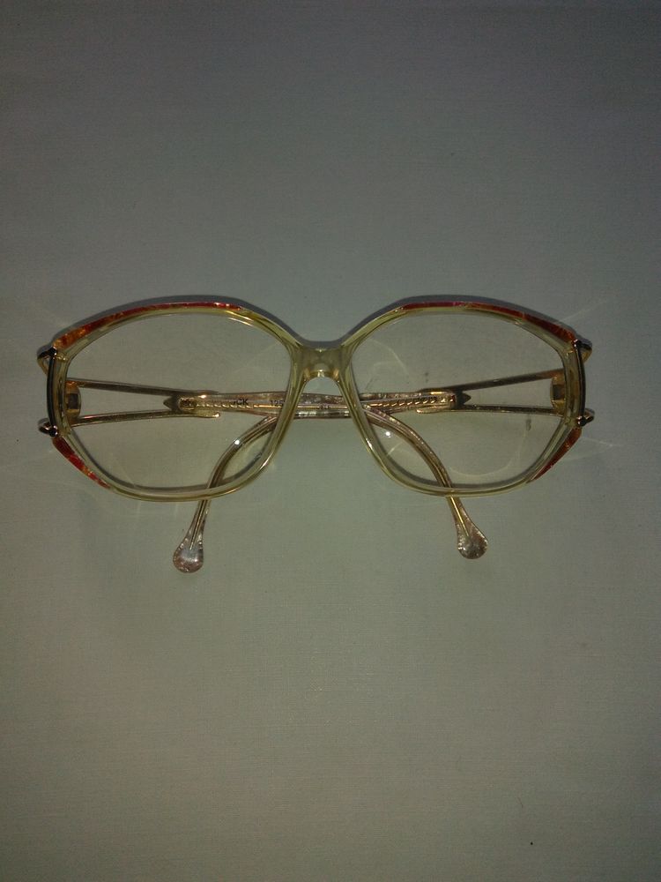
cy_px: 441
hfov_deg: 49.7
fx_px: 713
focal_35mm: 28
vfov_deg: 63.4
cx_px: 330
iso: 100
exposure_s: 1/120
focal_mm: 2.34
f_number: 2.2
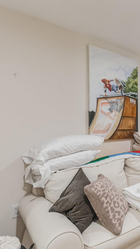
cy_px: 123
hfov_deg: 37.6
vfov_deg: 71.9
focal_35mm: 26
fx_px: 172
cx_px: 152
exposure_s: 1/5
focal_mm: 16
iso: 640
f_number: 7.1
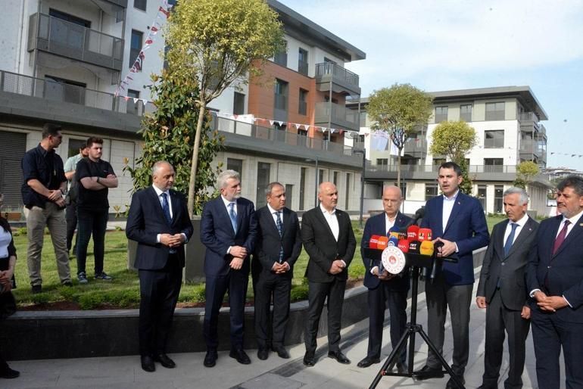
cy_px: 194
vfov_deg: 46.4
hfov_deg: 65.5
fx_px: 454
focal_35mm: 28
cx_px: 292
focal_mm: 28
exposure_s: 1/1000
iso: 5000
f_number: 16
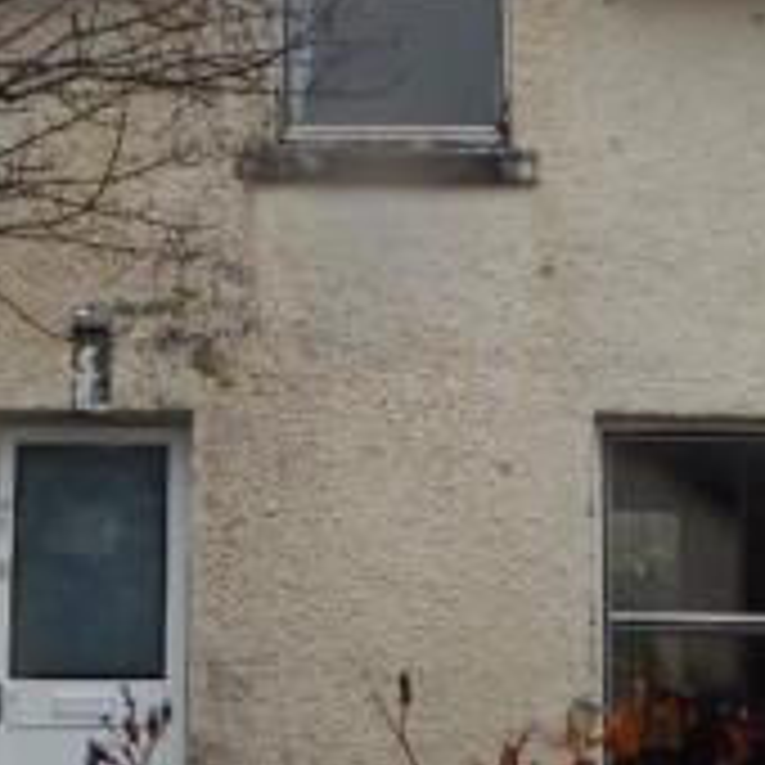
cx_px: 259
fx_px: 2575
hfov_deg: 16.9
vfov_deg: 16.8
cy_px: 169
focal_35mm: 103
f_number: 3.3
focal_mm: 6.1
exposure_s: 1/40
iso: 125
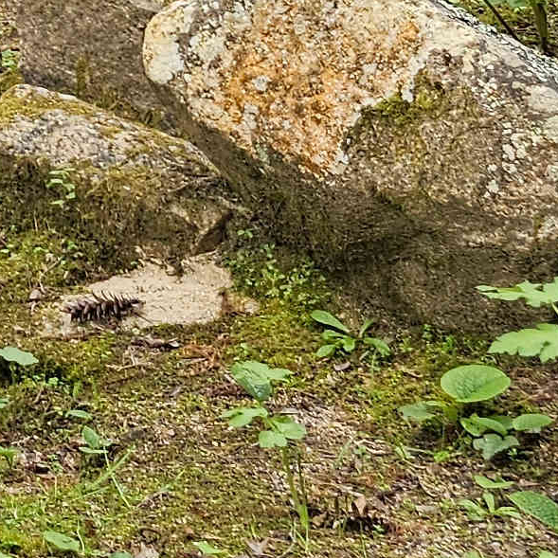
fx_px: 2517
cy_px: -679
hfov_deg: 9.9
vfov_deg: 11.1
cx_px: -1044
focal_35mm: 138
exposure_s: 1/120
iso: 25
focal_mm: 6.3
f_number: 1.7
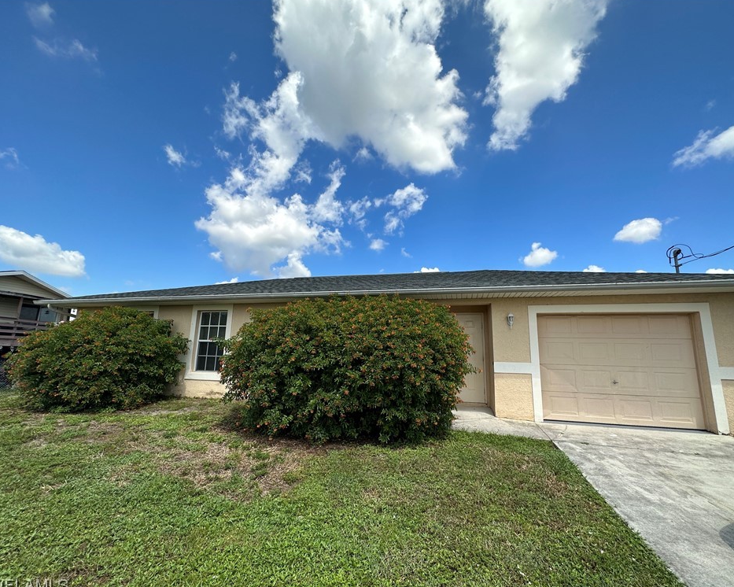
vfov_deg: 84.0
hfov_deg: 96.8
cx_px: 376
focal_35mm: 15
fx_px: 326
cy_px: 297
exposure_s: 1/1916
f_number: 2.2
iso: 50
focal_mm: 2.22
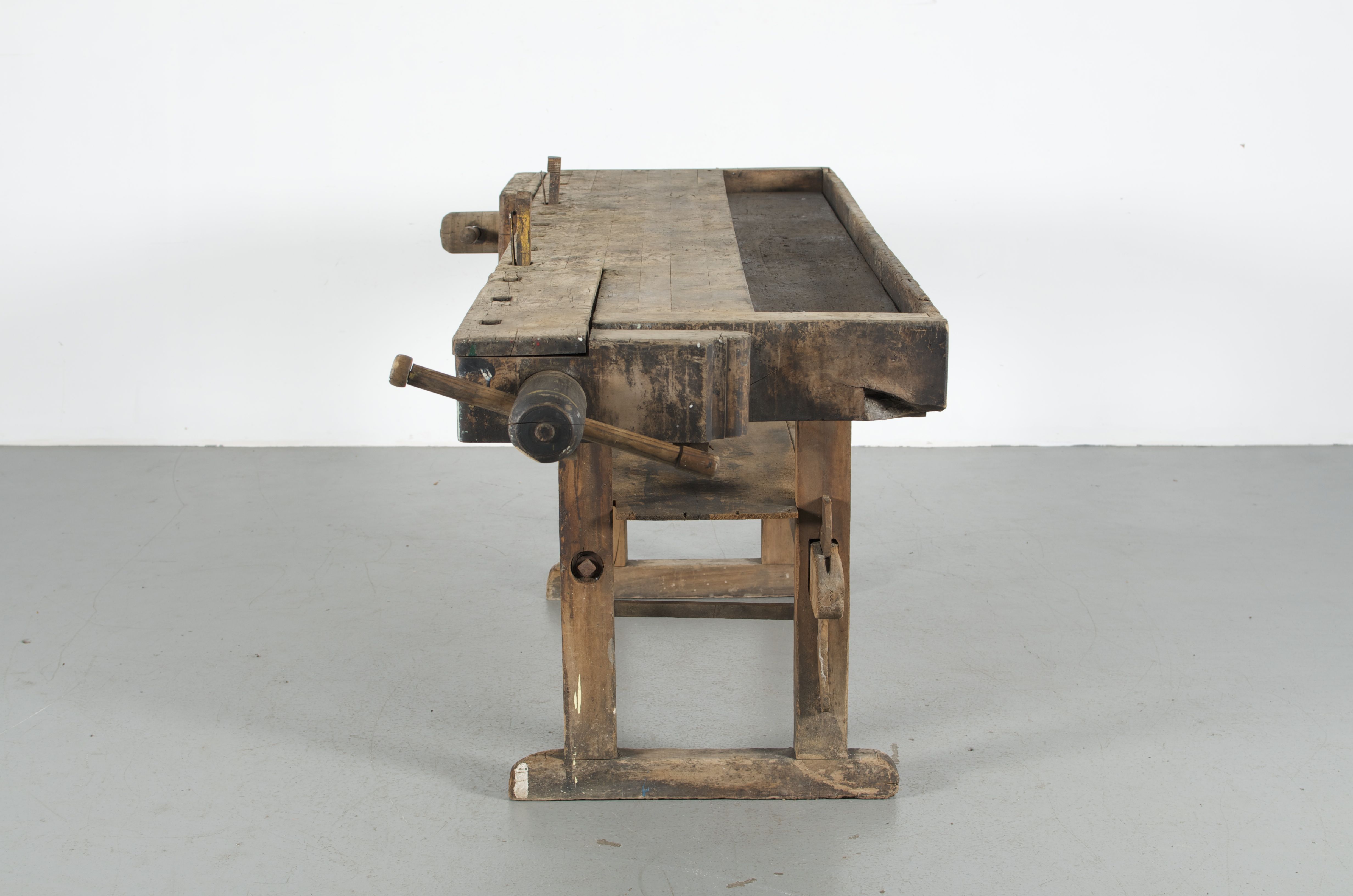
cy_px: 448
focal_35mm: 52
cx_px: 676
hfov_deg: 37.9
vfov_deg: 25.6
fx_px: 1969
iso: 100
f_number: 5.6
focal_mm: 35
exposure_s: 1/125
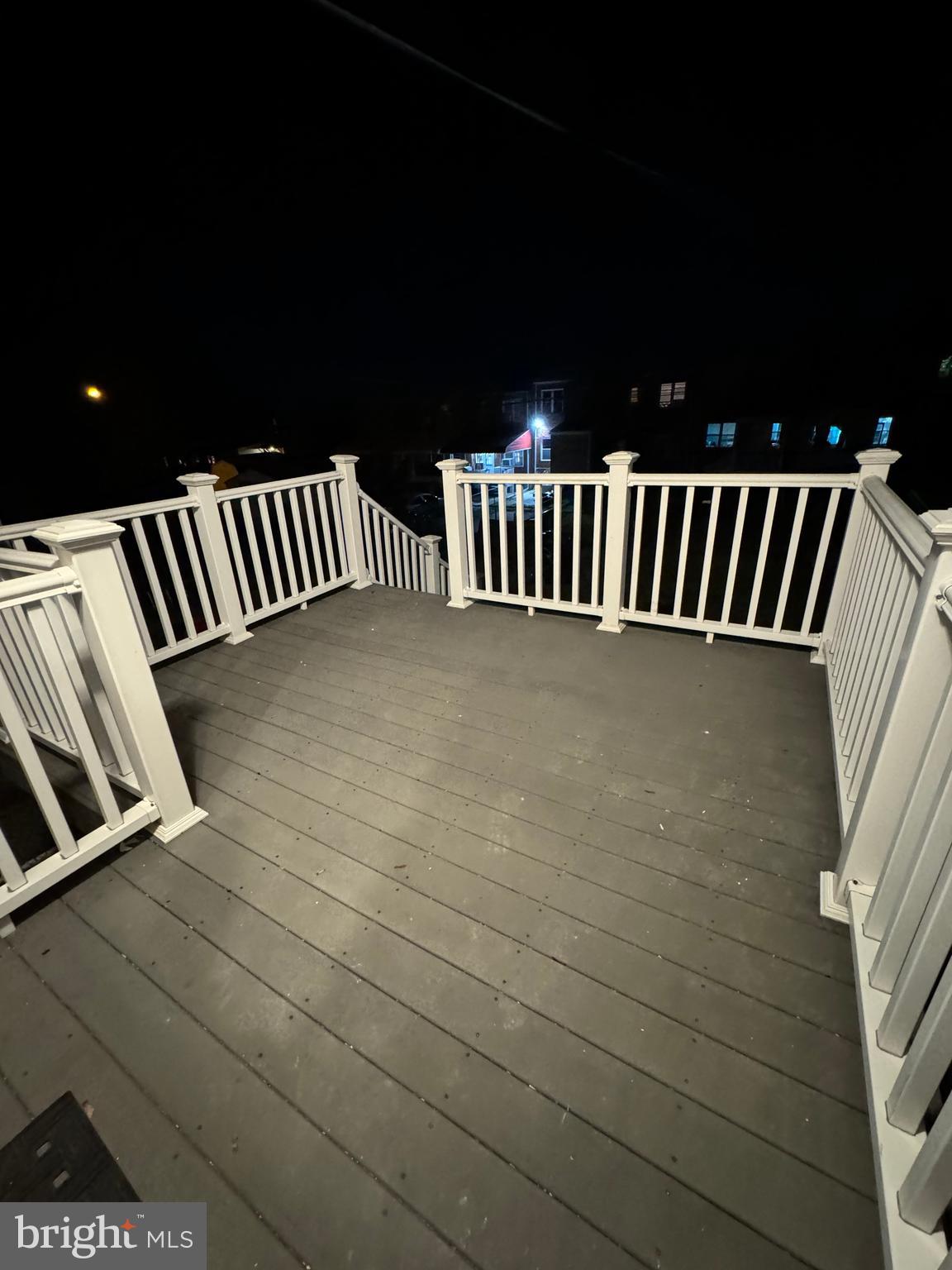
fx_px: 513
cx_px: 476
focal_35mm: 14
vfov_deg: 102.1
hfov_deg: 85.7
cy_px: 635
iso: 1250
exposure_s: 1/30
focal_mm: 2.22
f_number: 2.2
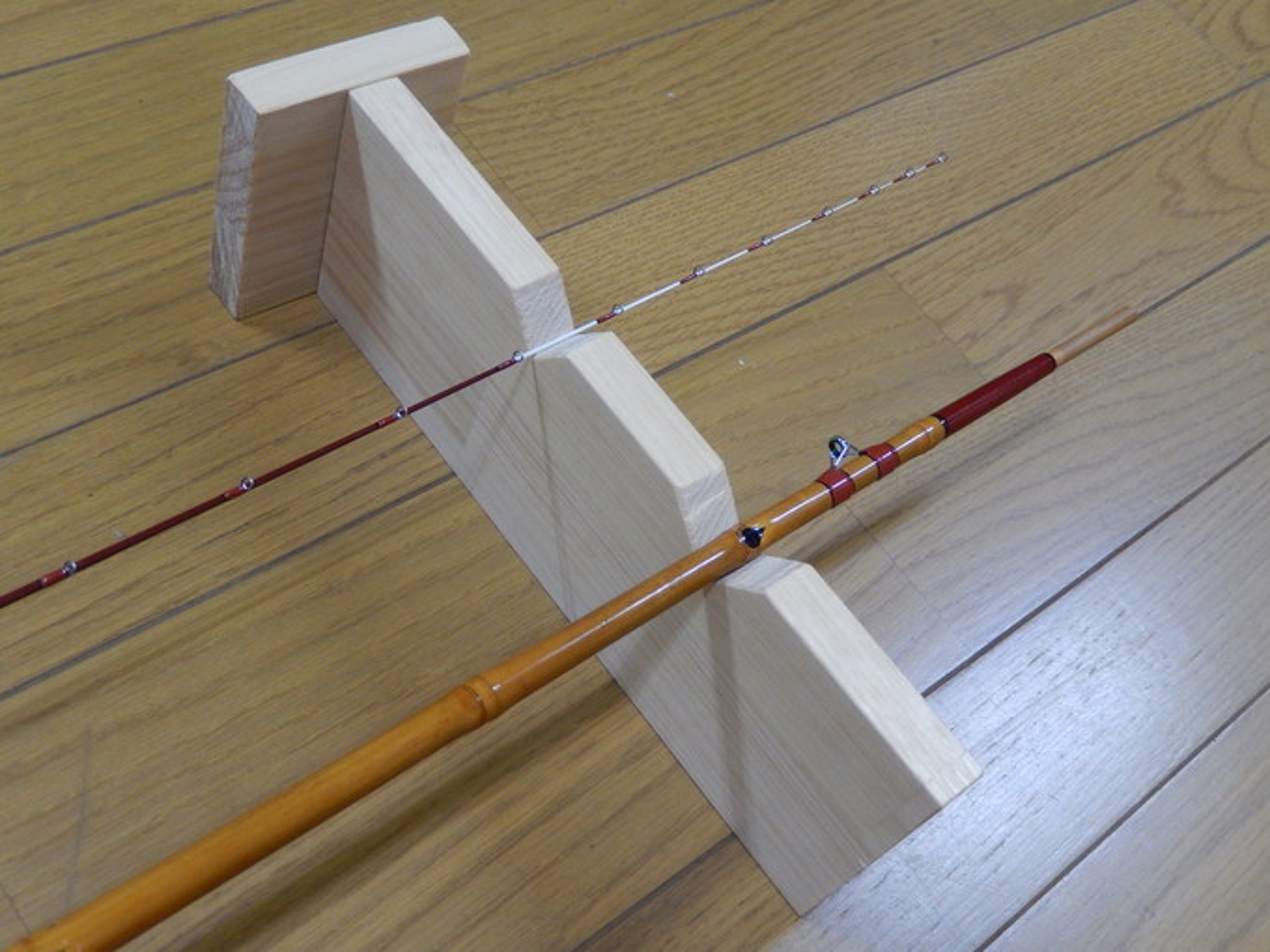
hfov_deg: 45.8
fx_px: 1504
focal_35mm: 41
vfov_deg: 35.1
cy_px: 476
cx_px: 635
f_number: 4.2
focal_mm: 7.3
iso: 400
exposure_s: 1/15
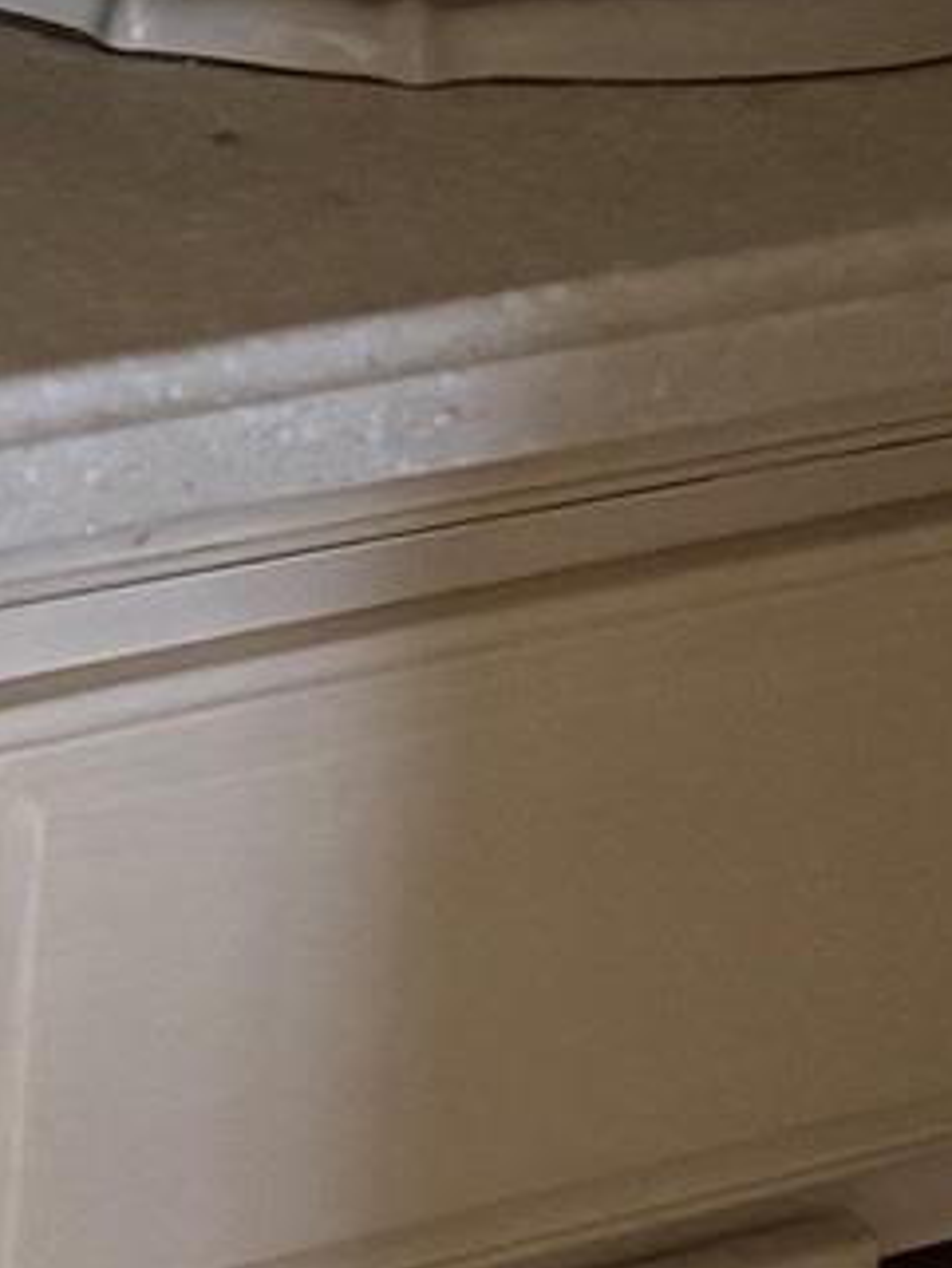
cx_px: -577
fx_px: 6303
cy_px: -150
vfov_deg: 11.3
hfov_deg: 8.4
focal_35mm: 172
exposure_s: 1/40
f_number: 1.78
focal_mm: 6.76
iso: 1000
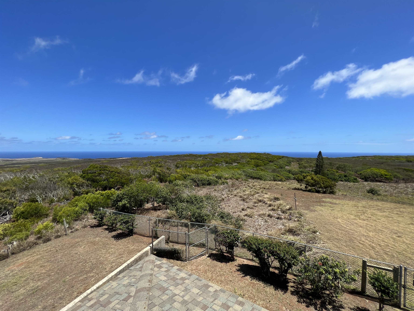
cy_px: 156
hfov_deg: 106.2
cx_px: 207
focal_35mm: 13
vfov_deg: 89.9
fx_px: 155
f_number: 1.8
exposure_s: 1/1908
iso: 32
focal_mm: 1.57
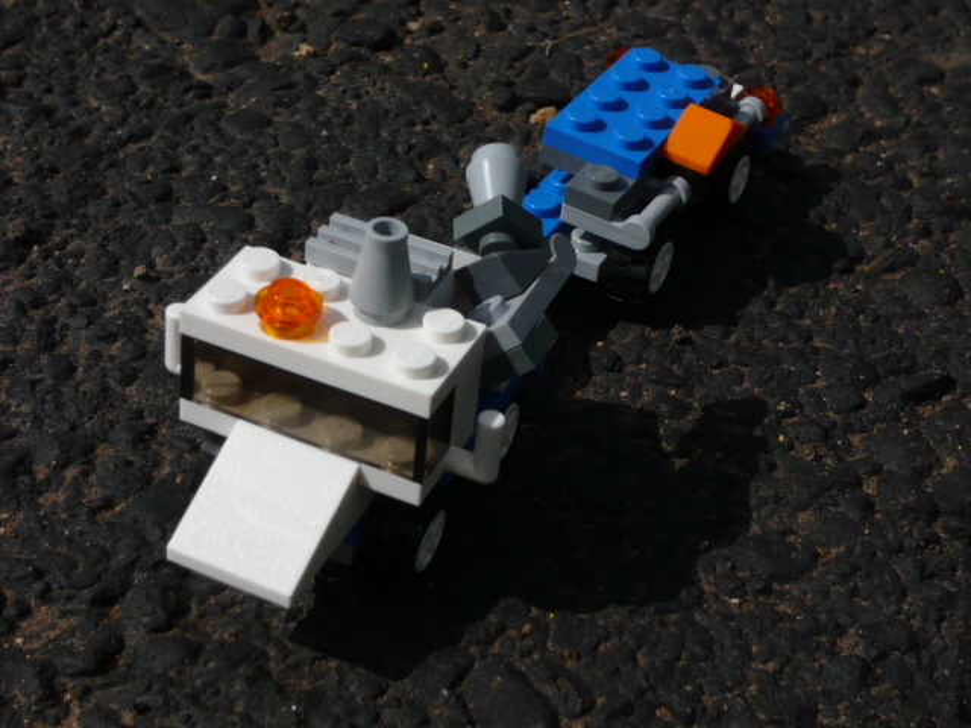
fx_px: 1851
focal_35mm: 66
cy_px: 364
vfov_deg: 22.3
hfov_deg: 29.4
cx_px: 486
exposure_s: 1/400
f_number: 11
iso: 100
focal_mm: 8.4
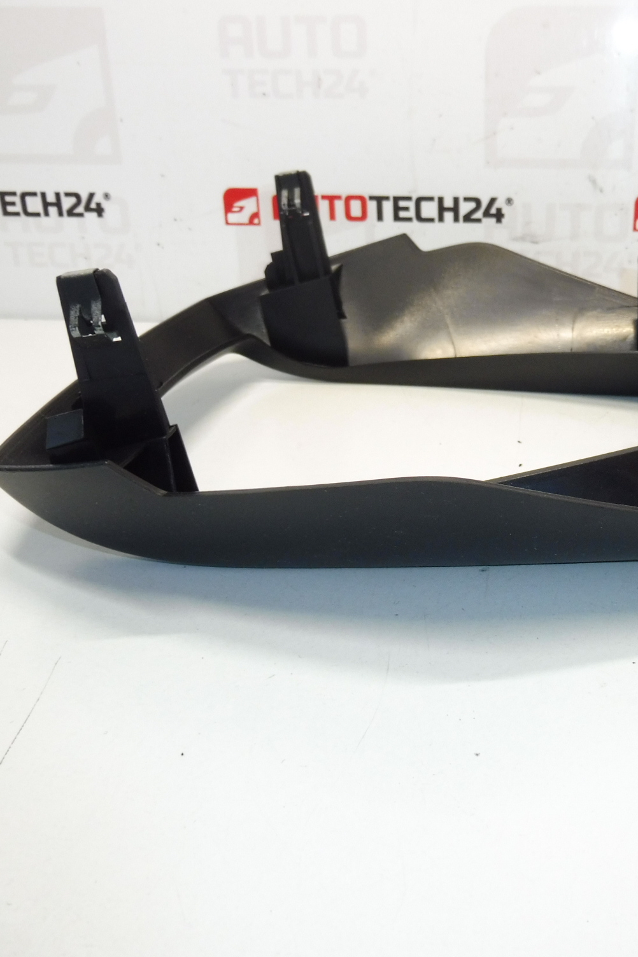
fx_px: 904
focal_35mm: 34
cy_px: 472
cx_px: 499
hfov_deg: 37.6
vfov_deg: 55.8
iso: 200
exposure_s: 1/80
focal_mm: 4.3
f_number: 3.5
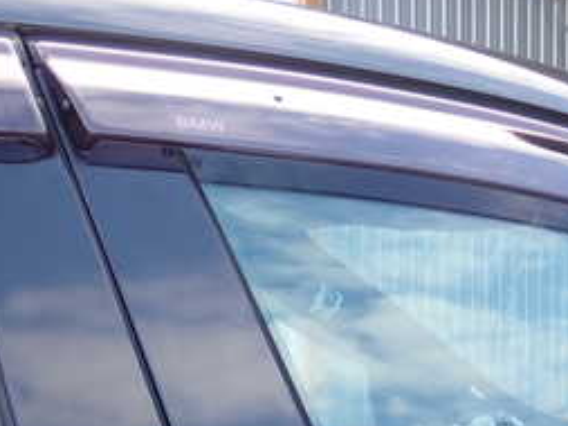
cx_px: 660
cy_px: 419
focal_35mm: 90
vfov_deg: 16.1
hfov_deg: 20.5
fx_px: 1477
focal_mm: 6.83
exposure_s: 1/80
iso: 100
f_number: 3.5
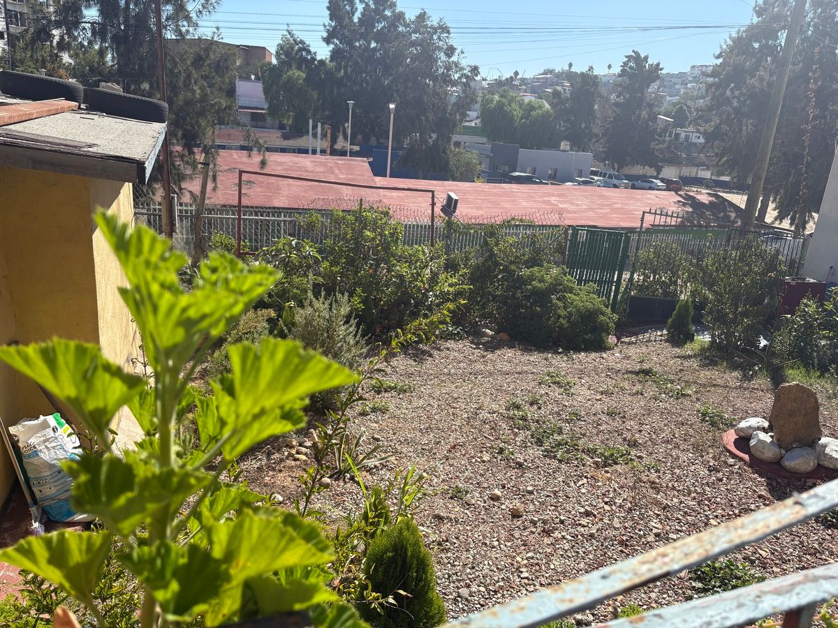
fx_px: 629
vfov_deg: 53.1
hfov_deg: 67.3
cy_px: 314
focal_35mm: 26
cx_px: 419
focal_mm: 5.96
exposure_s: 1/2985
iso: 50
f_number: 1.6
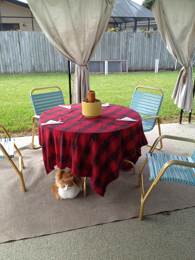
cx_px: 98
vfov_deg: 52.6
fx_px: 263
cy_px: 130
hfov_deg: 40.7
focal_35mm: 35
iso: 50
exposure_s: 1/361
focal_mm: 4.28
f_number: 2.4
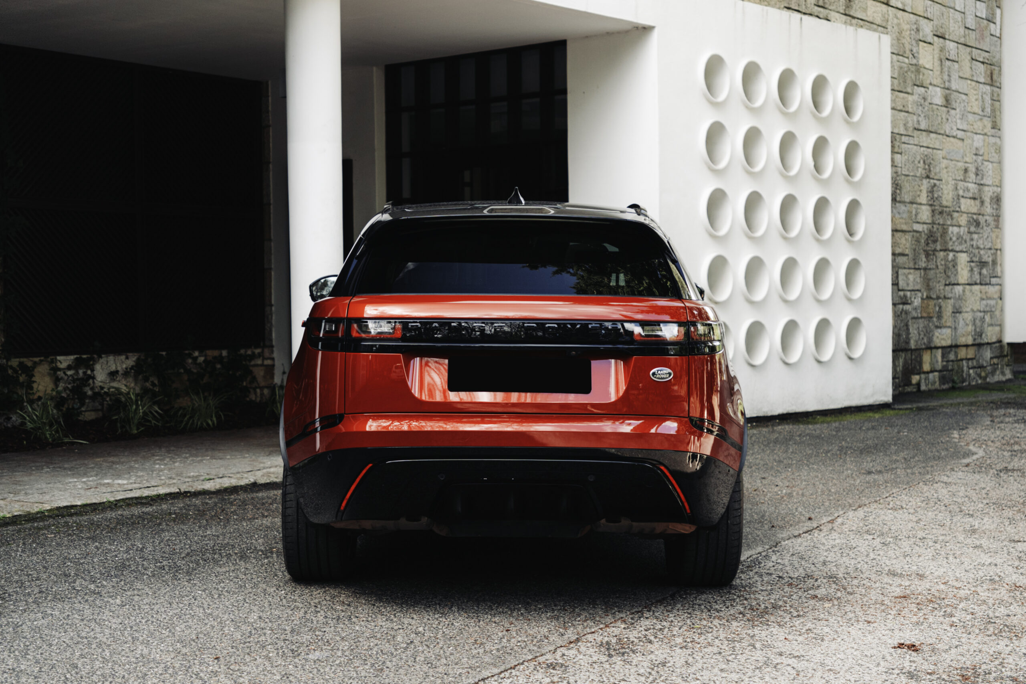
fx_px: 1482
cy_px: 342
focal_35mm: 52
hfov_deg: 38.2
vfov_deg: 26.0
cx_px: 513
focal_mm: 34.7
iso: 160
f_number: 2.8
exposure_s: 1/200
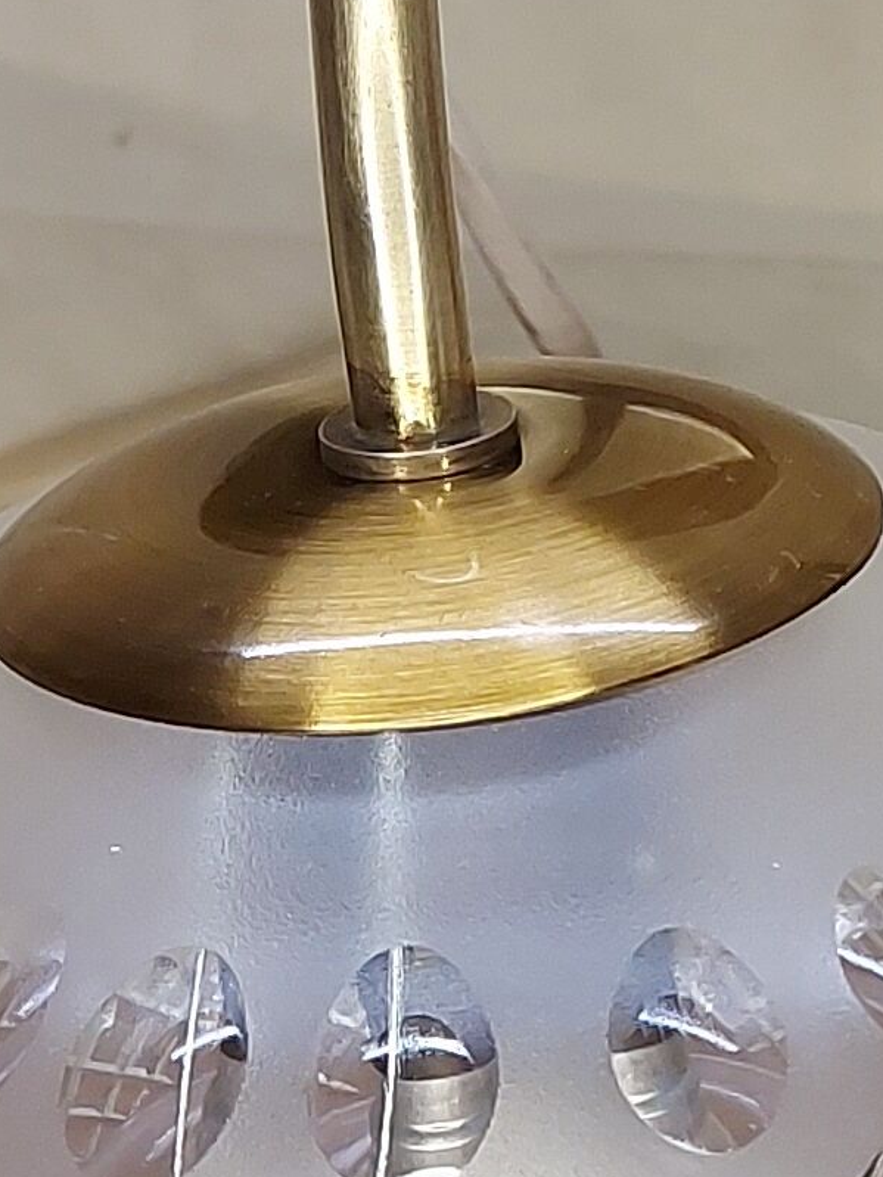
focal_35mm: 139
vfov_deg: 14.2
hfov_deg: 10.0
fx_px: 4725
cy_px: 606
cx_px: 1676
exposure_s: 1/50
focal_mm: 5.23
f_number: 1.8
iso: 100
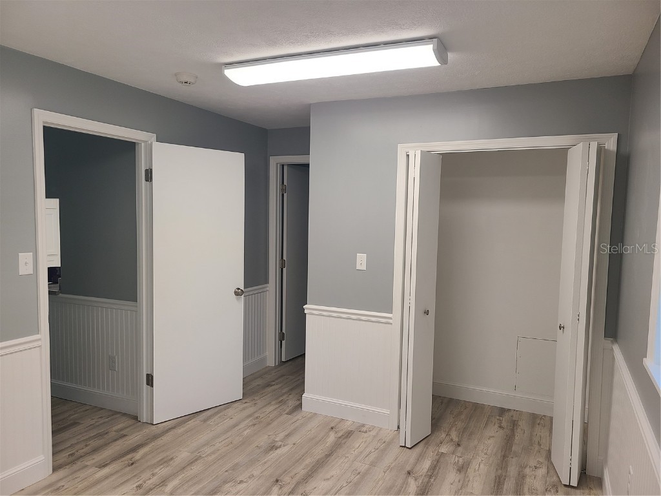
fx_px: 496
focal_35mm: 26
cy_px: 248
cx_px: 330
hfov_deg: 67.3
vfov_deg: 53.1
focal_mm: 5.4
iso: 64
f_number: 1.8
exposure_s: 1/120
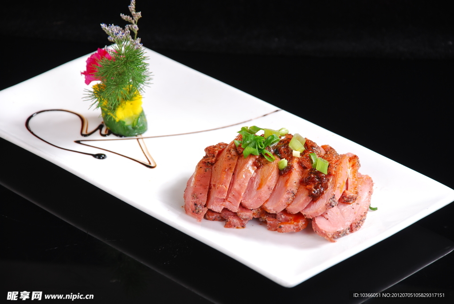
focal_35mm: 202
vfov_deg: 6.8
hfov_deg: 10.1
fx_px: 2556
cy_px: 152
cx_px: 227
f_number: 9
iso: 100
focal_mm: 135
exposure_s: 1/125
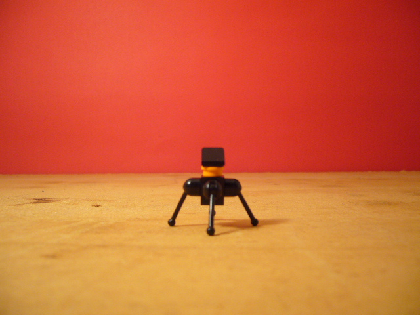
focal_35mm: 35
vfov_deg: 40.7
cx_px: 210
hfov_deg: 52.6
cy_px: 158
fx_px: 425
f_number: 2.8
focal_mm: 5.8
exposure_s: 1/15
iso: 100
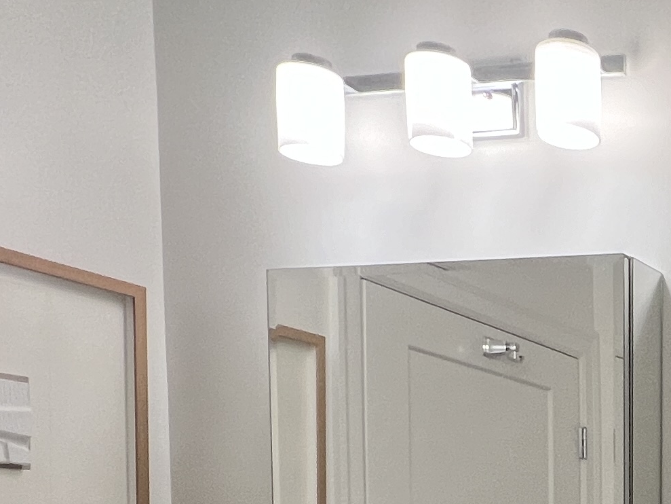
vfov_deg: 24.1
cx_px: 919
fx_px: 1027
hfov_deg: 28.2
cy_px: 655
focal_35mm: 53
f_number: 1.8
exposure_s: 1/62
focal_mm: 1.57
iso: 100
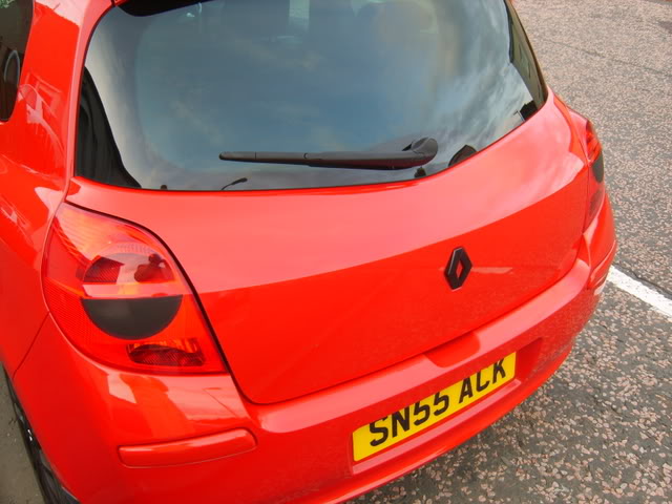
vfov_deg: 40.7
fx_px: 679
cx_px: 336
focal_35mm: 35
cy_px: 252
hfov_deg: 52.6
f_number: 2.8
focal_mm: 7.4
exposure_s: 1/30
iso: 50
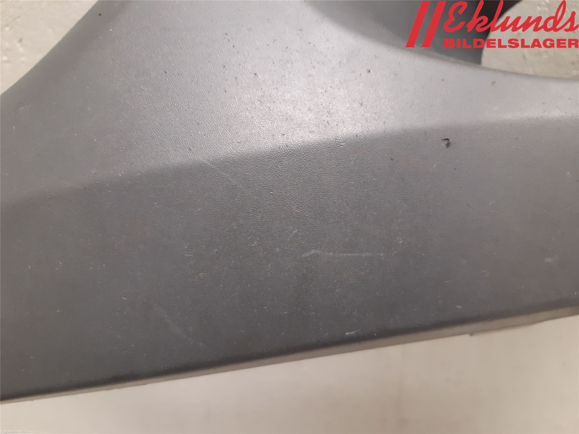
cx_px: 290
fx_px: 435
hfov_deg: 67.3
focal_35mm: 26
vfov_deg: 53.1
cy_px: 217
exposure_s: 1/25
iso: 200
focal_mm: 3.93
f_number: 1.7
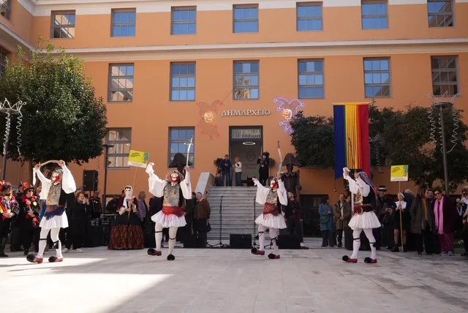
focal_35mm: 34
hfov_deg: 55.8
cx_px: 234
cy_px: 156
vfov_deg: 39.0
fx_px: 442
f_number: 5.6
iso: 125
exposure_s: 1/250
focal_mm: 34
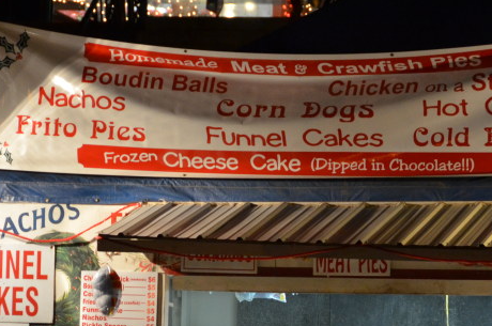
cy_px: 343
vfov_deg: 4.3
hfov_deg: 6.5
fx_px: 4326
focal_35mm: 317
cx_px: 347
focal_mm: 95
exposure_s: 1/30
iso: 1400
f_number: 5.3
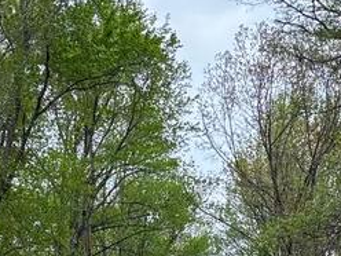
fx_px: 1487
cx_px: 270
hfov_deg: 13.0
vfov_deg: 9.3
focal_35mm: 151
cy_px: 473
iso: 50
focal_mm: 5.96
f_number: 1.6
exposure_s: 1/641
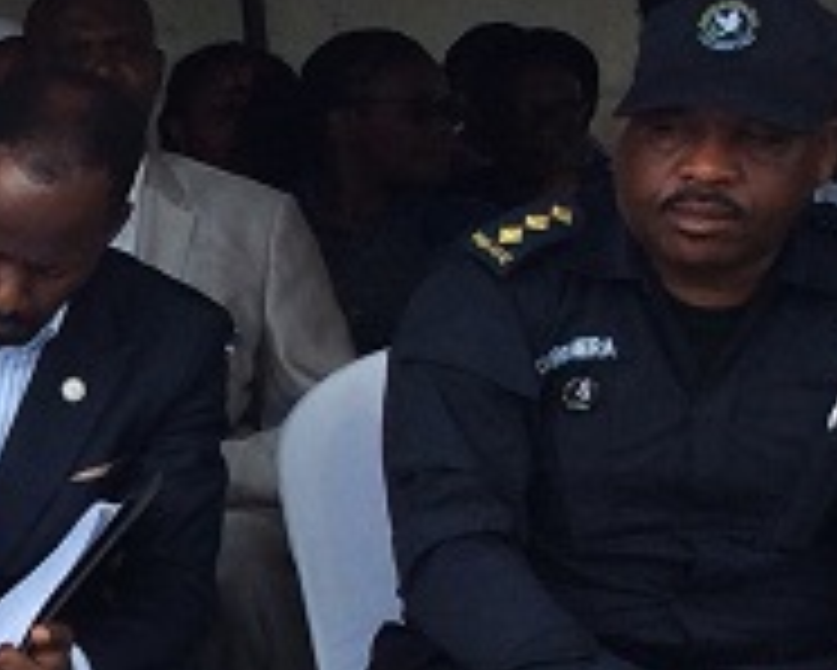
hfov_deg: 12.6
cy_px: 614
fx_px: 3321
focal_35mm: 134
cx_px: -832
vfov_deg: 11.4
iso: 32
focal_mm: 3.3
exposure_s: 1/389
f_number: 2.4
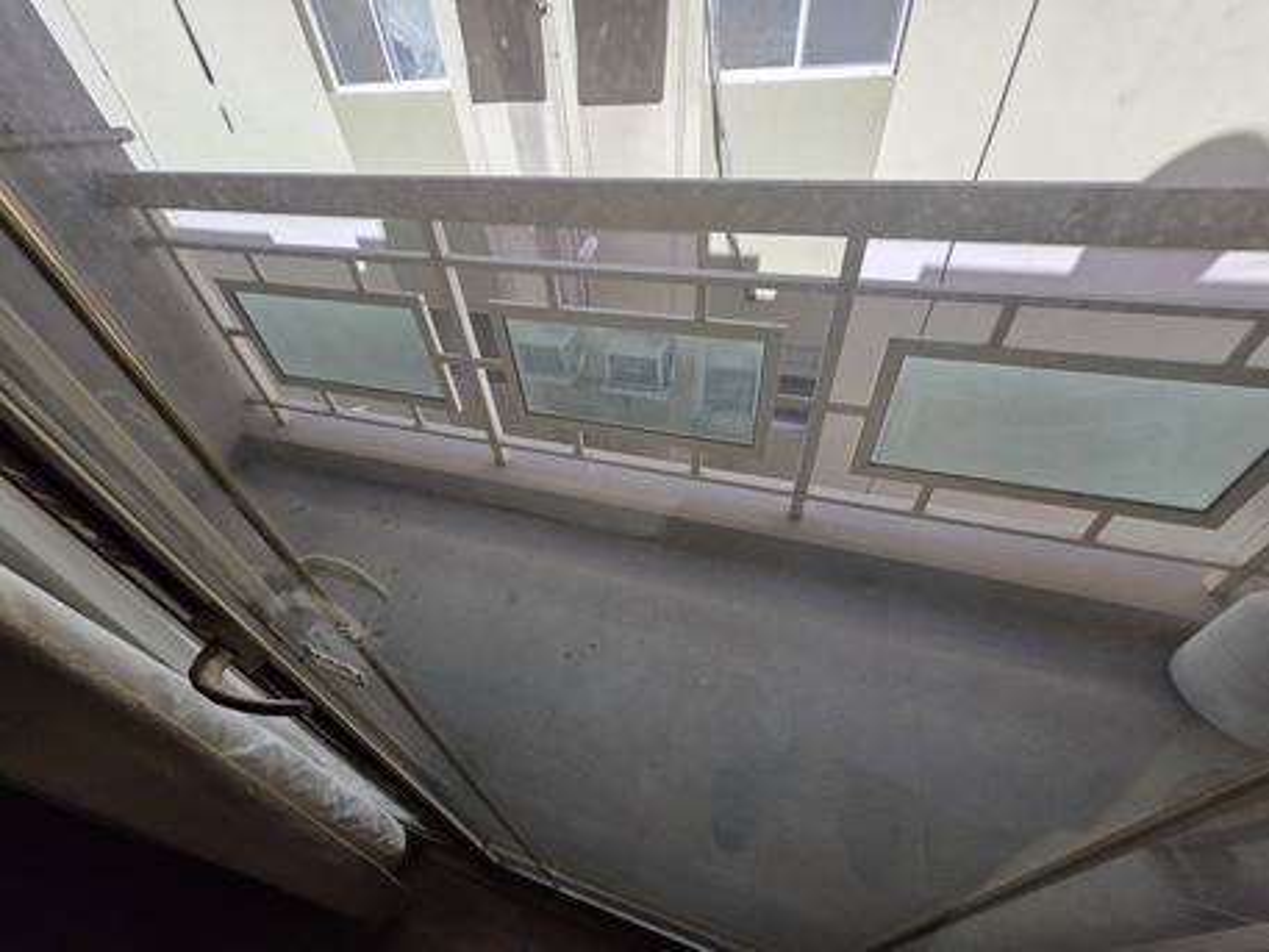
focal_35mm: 13
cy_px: 476
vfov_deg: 89.9
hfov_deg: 106.2
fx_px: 477
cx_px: 634
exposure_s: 1/794
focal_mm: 2.2
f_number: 1.9
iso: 40
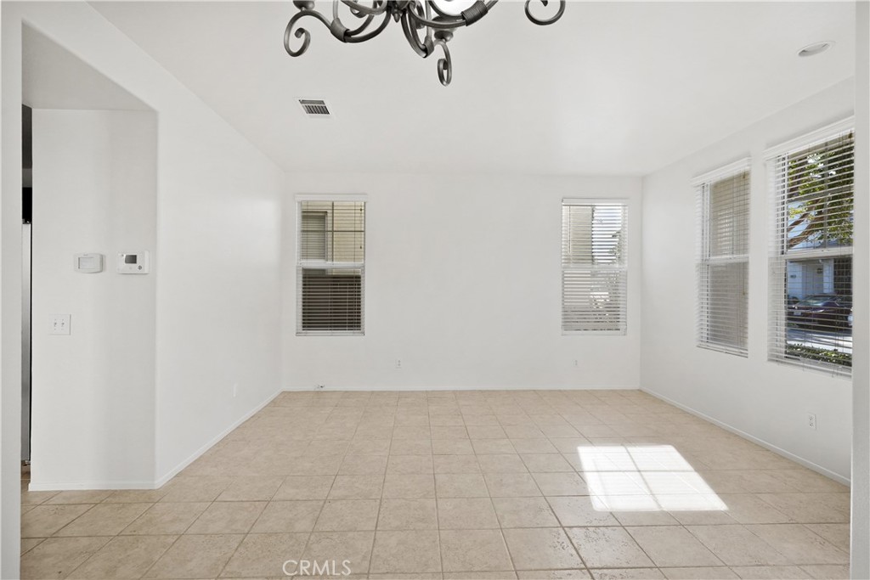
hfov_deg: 91.6
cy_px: 290
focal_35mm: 18
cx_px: 435
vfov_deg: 68.9
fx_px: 423
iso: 320
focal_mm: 17.5
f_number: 9
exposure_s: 1/15
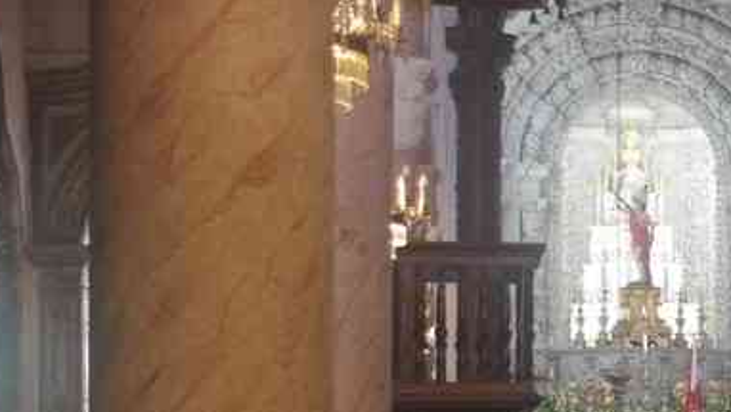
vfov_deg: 10.4
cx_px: 927
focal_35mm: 115
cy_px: 420
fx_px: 2229
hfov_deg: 17.6
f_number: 4
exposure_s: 1/13
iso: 3200
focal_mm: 28
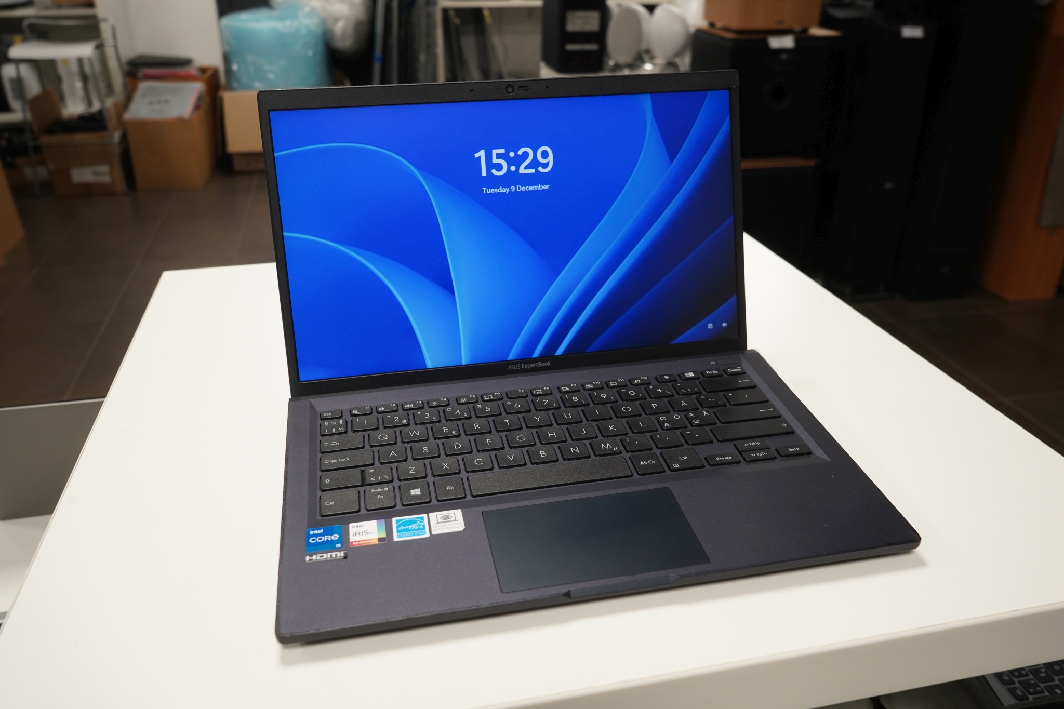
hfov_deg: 63.7
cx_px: 532
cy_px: 354
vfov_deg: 45.0
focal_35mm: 29
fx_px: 857
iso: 1600
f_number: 7.1
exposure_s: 1/60
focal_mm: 29
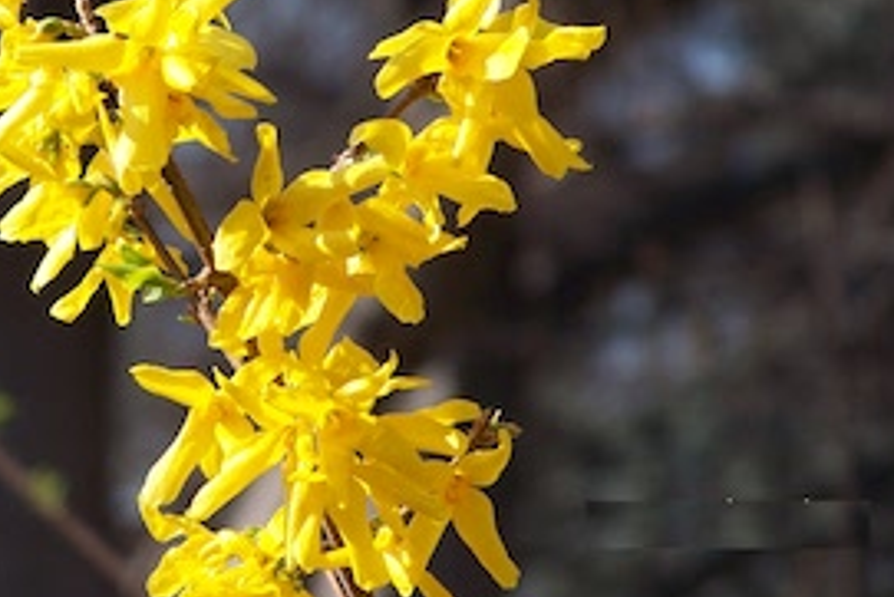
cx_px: 274
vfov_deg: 4.3
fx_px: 7975
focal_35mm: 321
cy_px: 158
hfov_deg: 6.4
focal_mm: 34.6
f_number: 3.2
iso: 80
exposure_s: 1/750
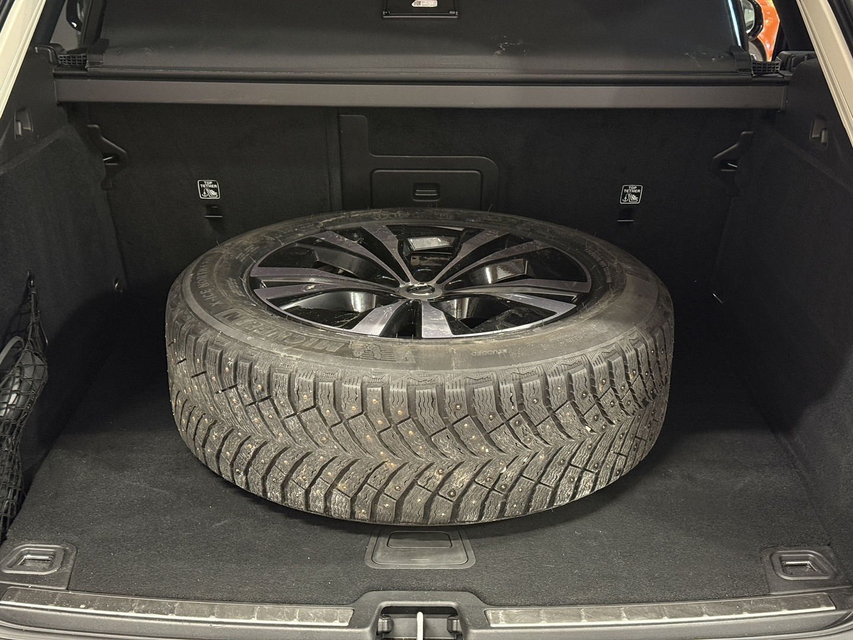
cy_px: 320
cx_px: 426
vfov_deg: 30.3
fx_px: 1183
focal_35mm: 48
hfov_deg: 39.7
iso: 400
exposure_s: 1/40
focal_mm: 6.76
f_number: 1.78
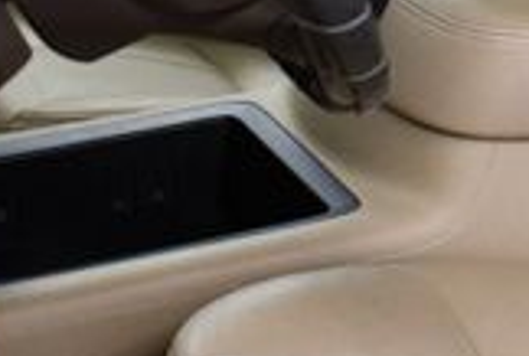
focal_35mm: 142
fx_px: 2092
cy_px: 33
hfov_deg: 13.6
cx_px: 790
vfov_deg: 9.7
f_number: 3.5
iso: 1400
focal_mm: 18
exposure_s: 1/125
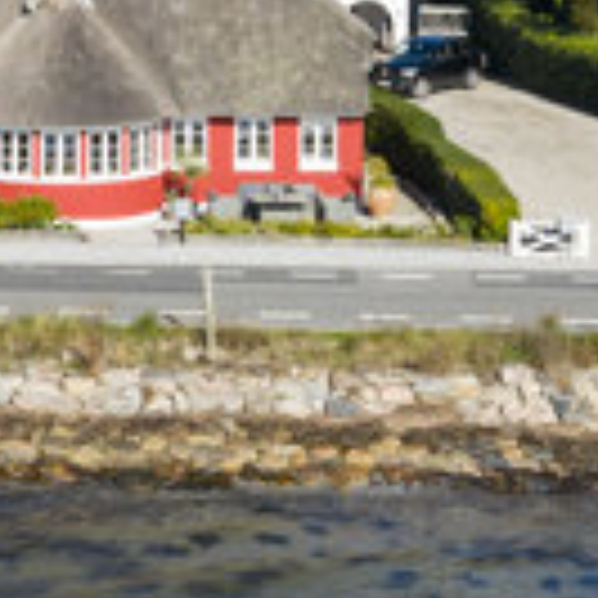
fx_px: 2091
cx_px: 99
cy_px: -18
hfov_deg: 16.1
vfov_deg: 15.9
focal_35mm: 107
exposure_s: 1/120
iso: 100
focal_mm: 14.45
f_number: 3.2
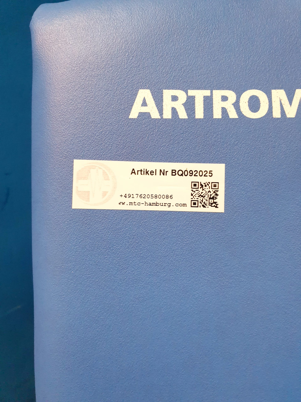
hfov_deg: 53.1
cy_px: 201
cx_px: 150
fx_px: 301
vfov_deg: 67.3
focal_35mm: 26
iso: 250
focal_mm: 4.3
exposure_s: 1/50
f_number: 2.4
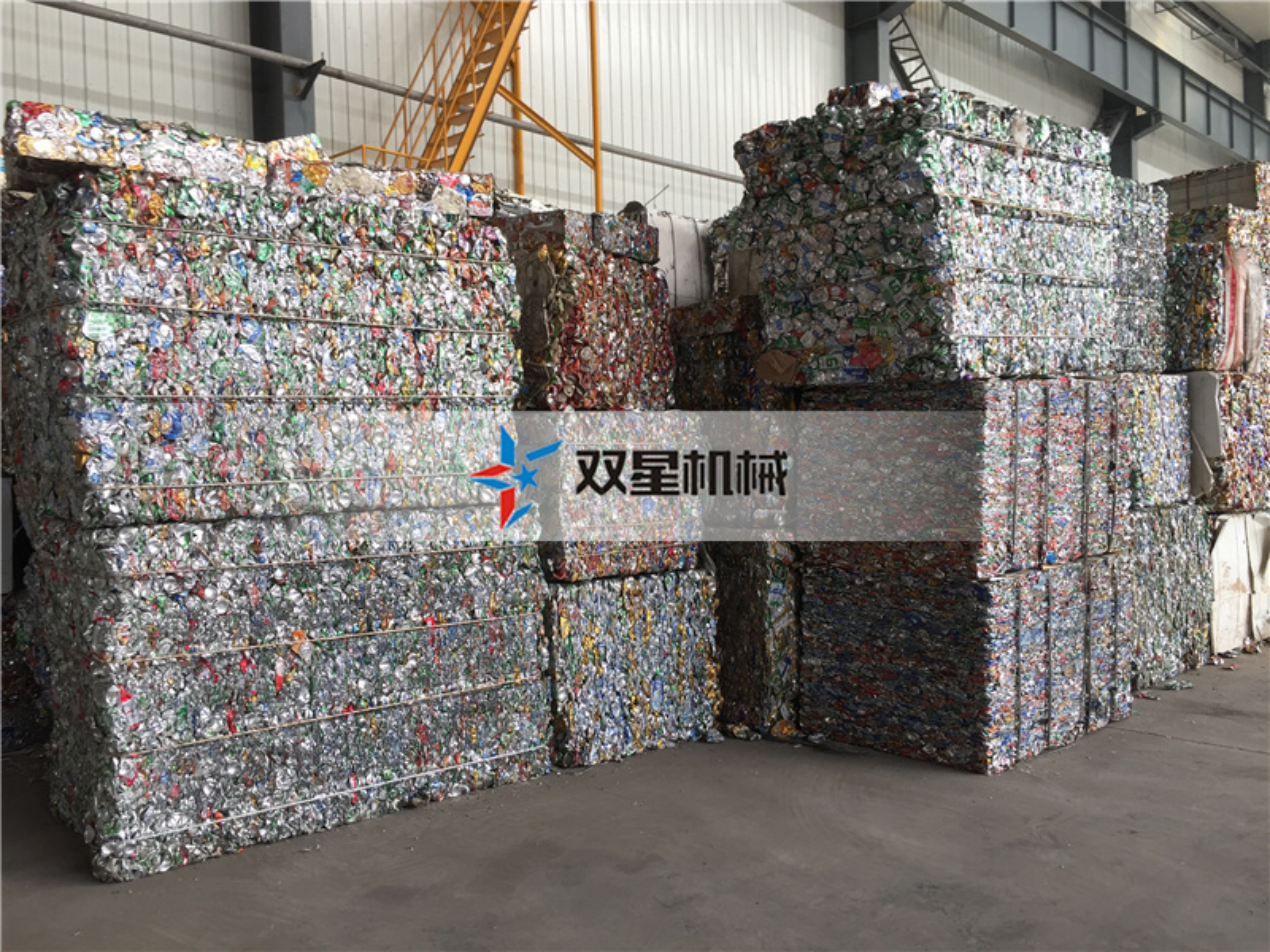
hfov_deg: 61.7
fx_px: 1064
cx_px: 635
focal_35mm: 29
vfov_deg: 48.2
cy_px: 476
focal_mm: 4.15
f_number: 2.2
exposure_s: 1/50
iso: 32
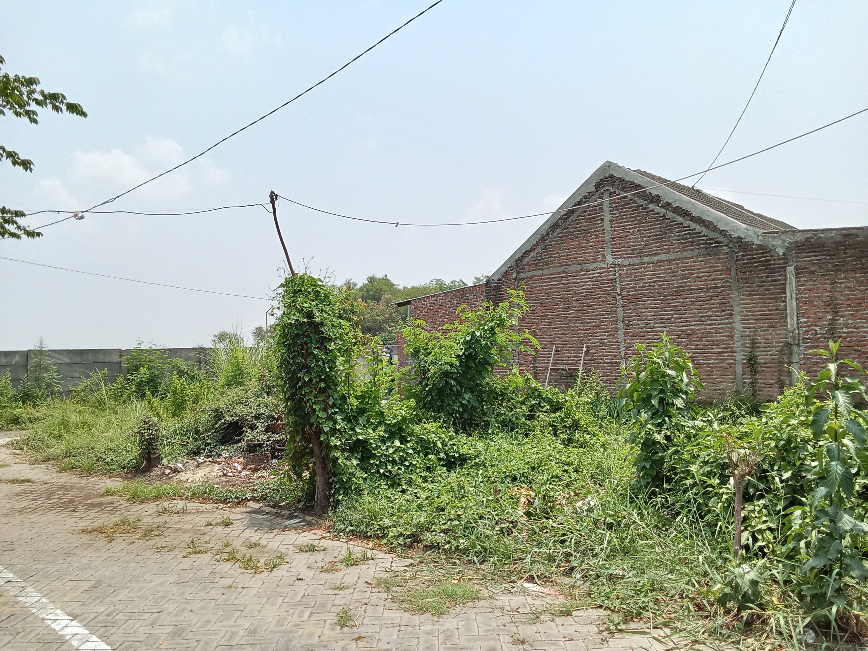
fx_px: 677
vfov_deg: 51.4
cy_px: 326
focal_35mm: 27
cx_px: 434
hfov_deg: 65.3
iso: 100
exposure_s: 1/1761
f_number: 2
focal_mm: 2.79
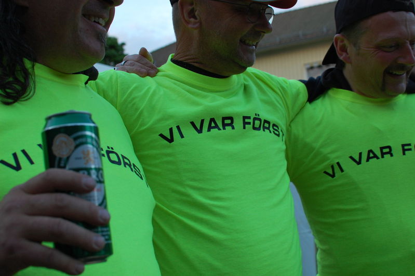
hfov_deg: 37.9
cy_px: 138
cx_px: 208
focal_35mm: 52
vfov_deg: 25.7
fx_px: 605
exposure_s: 1/100
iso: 400
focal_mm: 35
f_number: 5
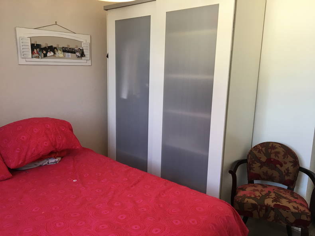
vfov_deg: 48.2
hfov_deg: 61.7
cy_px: 118
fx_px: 264
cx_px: 158
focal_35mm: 29
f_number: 2.2
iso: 32
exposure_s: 1/33
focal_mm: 4.15
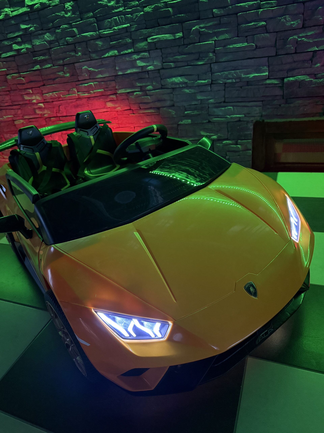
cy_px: 216
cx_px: 162
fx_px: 300
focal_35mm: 24
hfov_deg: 56.8
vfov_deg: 71.6
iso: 1600
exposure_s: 1/30
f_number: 1.78
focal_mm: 6.76
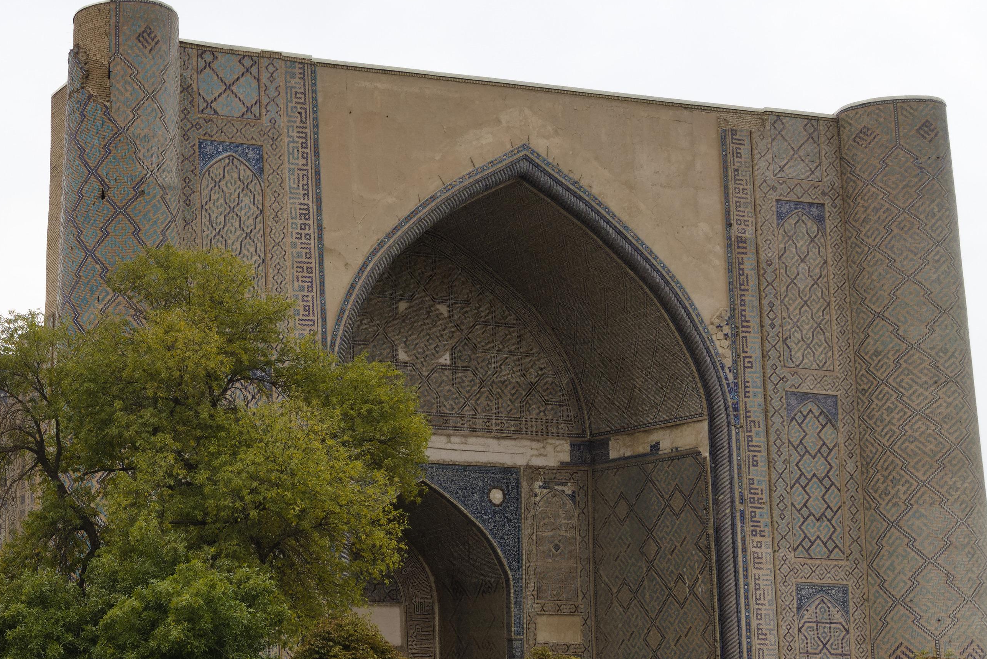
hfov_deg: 23.9
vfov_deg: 16.8
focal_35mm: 81
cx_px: -2
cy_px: 409
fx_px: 2222
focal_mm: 13.92
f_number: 4
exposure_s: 1/500
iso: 125
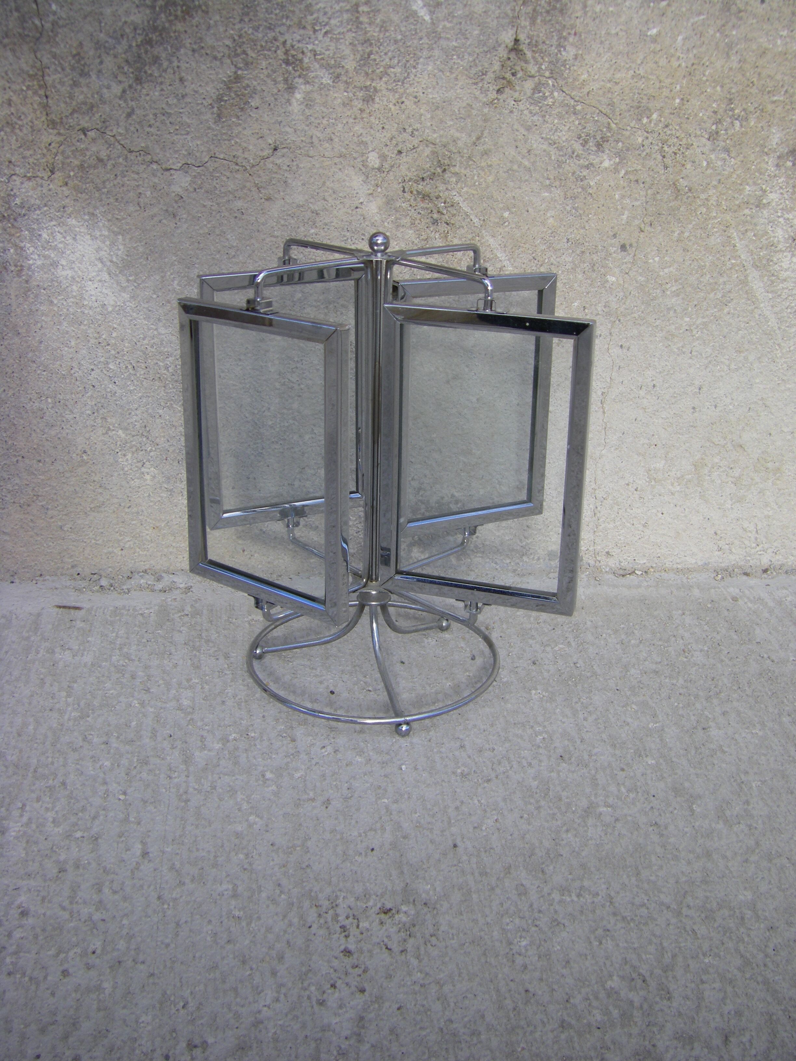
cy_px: 530
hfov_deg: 37.7
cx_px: 398
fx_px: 1165
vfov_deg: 49.0
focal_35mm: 38
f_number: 3.5
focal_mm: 6.3
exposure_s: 1/250
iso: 64
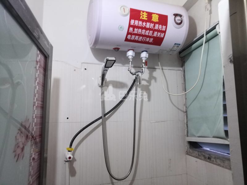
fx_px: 193
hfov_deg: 65.3
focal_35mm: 27
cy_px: 92
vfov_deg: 51.4
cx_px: 124
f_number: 1.8
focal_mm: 3.95
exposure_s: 1/33.3
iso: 250
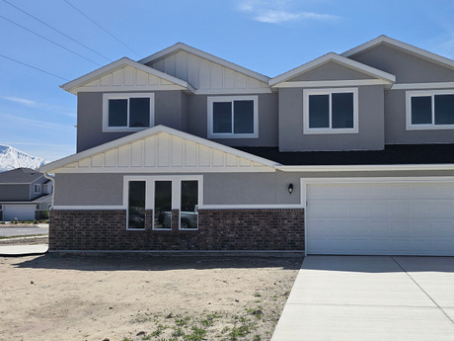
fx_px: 420
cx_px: 283
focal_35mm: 32
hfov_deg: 56.2
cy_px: 177
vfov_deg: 44.2
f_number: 1.7
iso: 12
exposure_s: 1/2000
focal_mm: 6.3
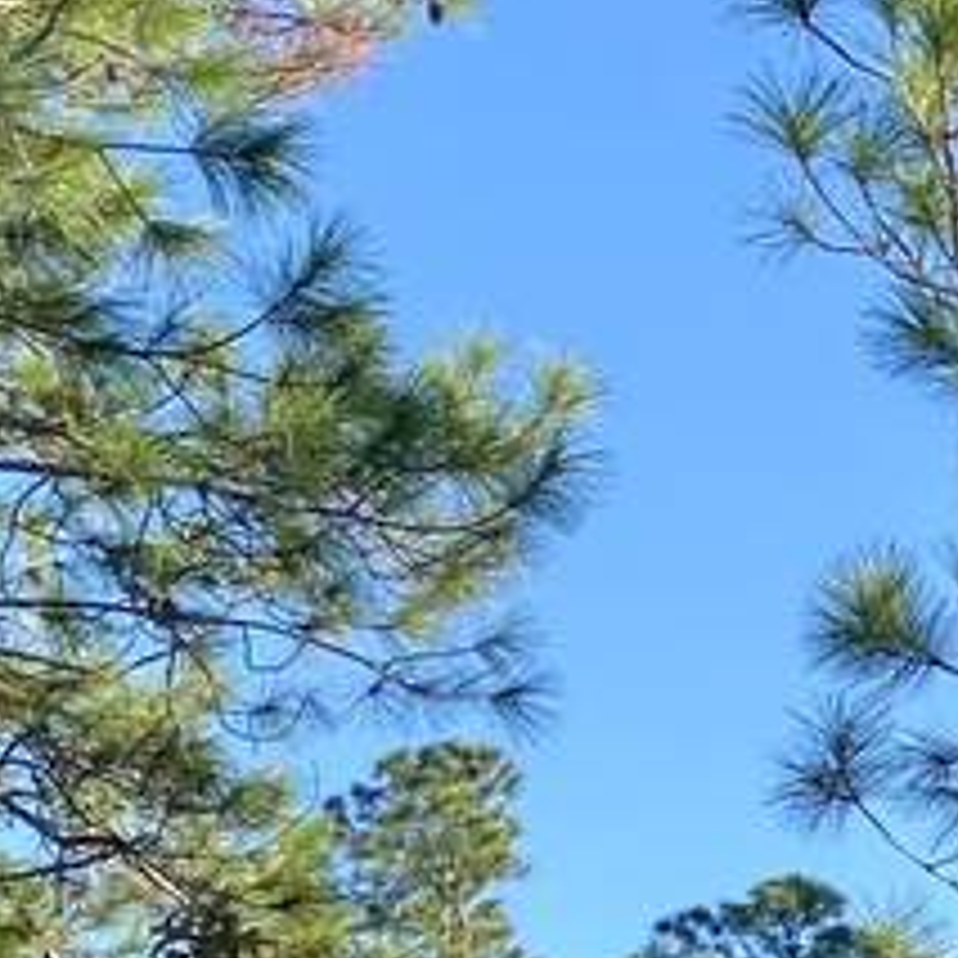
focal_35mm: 138
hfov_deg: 11.5
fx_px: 4321
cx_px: 1862
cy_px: 1048
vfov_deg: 12.4
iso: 32
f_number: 1.8
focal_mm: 4.25
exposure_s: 1/934
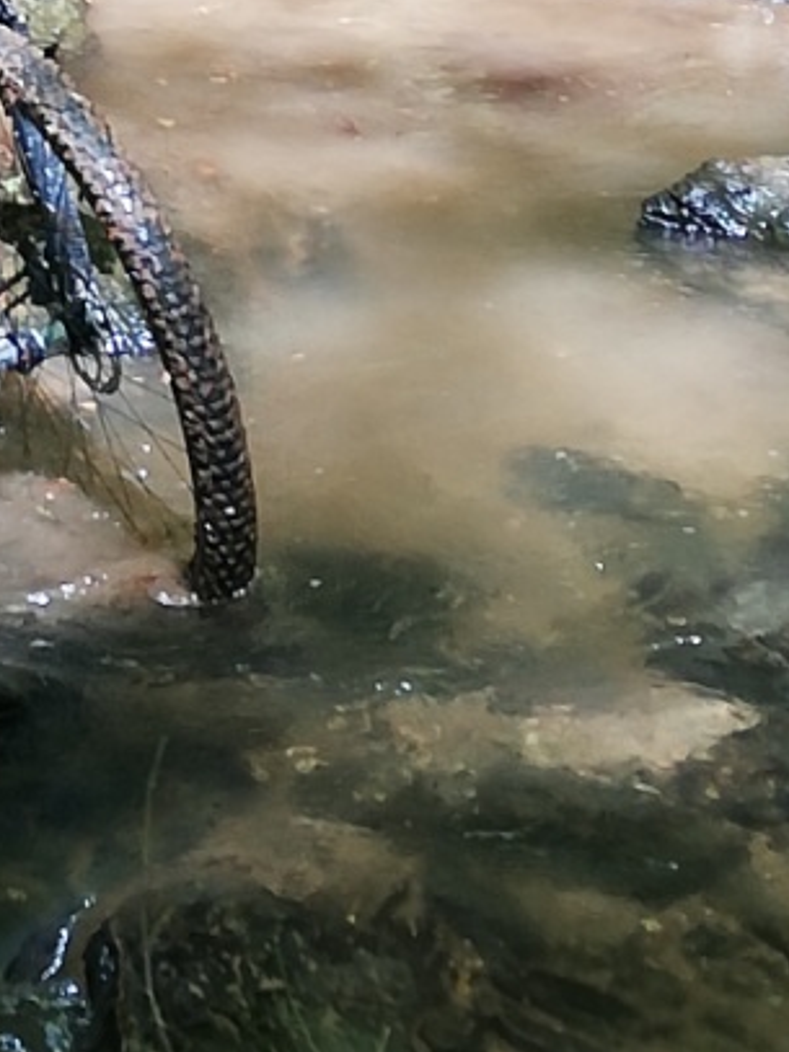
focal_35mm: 136
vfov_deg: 14.1
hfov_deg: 10.7
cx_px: -142
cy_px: -222
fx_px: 4135
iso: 50
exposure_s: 1/108
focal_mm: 3.81
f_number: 2.2
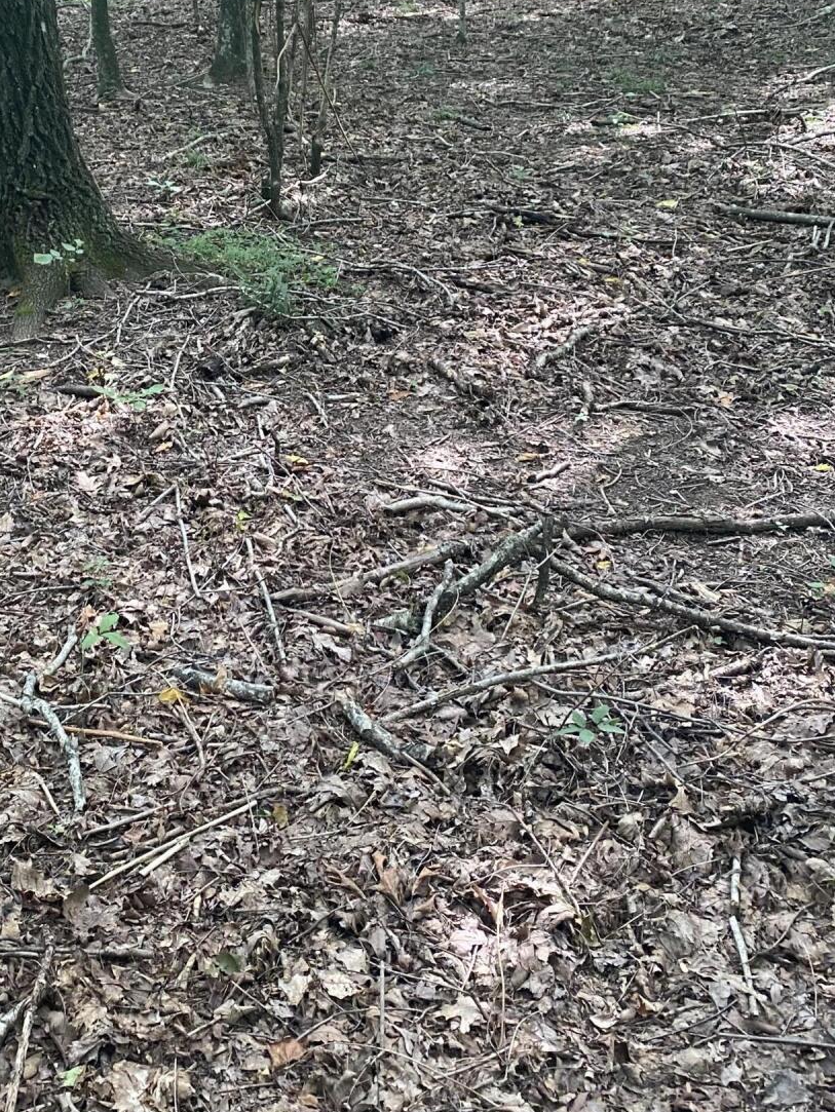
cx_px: 242
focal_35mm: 48
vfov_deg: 38.6
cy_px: 273
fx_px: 1543
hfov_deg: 29.9
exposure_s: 1/83
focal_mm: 4.25
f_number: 1.8
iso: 125
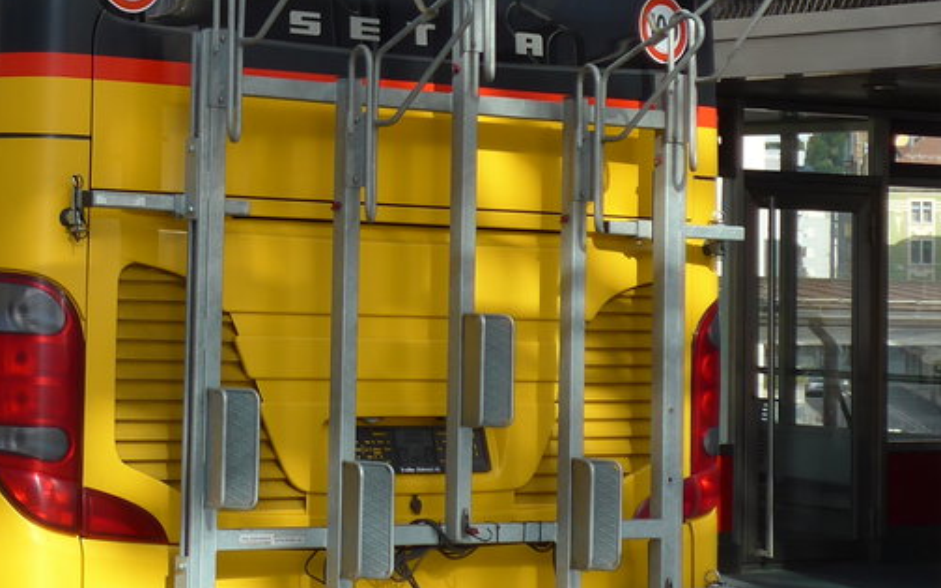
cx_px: -147
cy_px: 101
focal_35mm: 111
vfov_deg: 11.7
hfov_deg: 18.0
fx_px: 2847
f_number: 2.8
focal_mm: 9
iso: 80
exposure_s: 1/800
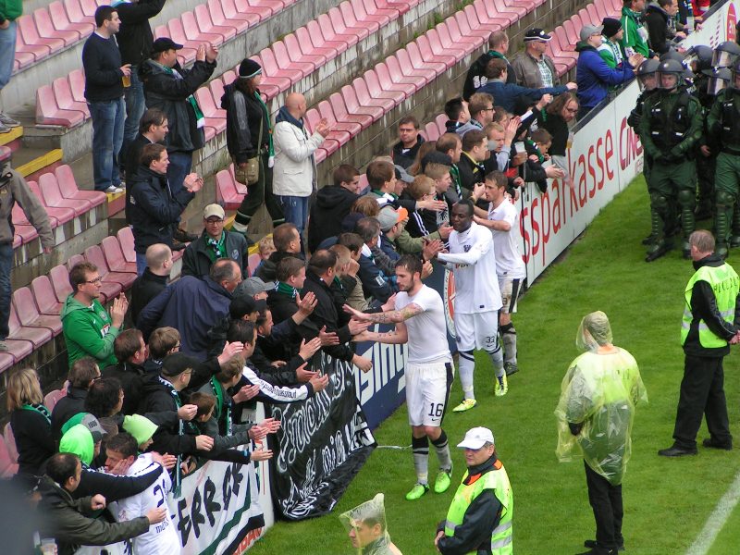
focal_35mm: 197
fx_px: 4211
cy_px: 278
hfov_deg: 10.0
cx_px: 370
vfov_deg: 7.5
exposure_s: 1/200
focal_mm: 30.1
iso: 50
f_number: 3.5
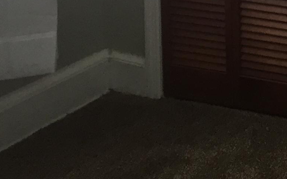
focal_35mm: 119
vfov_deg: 10.1
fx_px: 931
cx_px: 465
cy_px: -192
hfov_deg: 15.7
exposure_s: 1/30
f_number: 2.2
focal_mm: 4.15
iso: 80
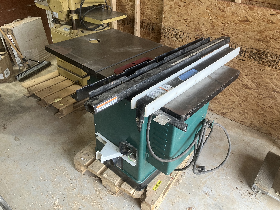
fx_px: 226
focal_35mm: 28
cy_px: 105
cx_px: 140
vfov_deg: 49.7
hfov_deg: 63.4
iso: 80
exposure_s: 1/60
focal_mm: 3.99
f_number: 1.8
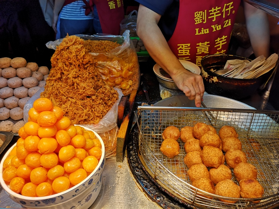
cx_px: 140
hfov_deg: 65.3
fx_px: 218
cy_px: 104
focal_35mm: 27
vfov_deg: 51.4
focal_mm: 3.95
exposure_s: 1/378
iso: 50
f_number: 1.8
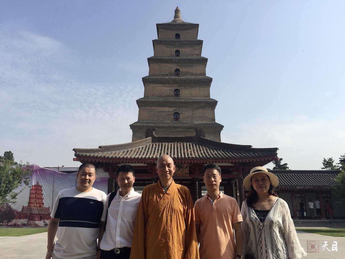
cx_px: 172
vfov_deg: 48.2
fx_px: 289
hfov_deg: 61.7
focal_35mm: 29
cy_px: 130
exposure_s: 1/1980
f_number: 2.2
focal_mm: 4.15
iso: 32
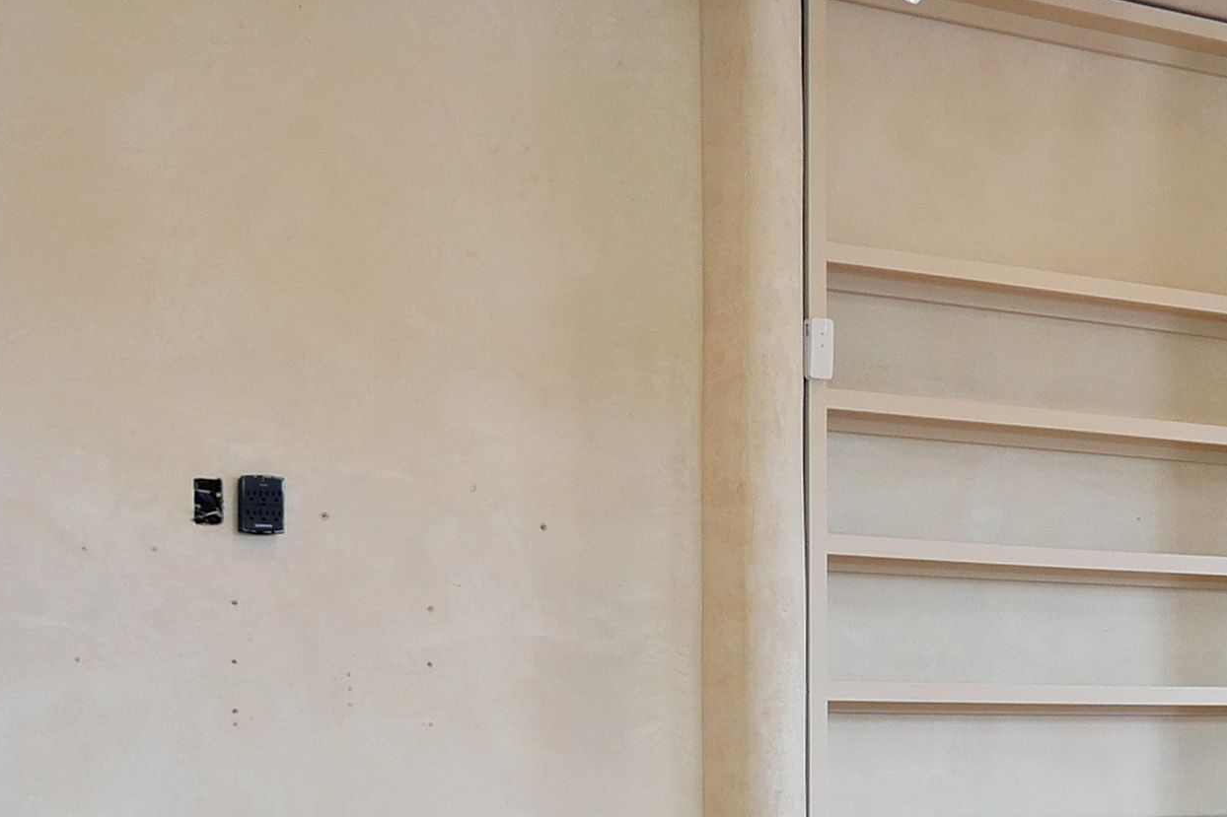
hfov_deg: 24.5
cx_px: 1471
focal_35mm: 75
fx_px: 2556
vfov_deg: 17.4
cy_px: 959
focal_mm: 9
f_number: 2
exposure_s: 1/125
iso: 800
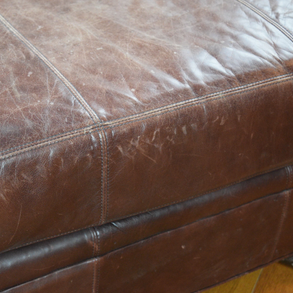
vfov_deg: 22.5
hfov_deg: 22.3
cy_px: 147
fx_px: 737
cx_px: 85
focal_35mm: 77
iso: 2500
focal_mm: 40
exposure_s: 1/60
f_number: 4.8
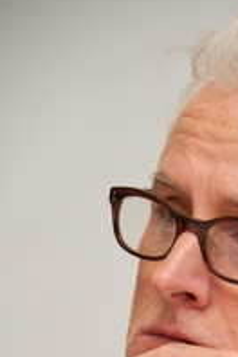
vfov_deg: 5.1
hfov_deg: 3.4
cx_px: 238
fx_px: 4006
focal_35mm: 404
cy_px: 348
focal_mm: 200
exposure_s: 1/60
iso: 500
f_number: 5.6
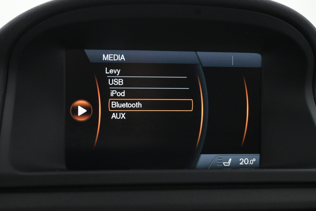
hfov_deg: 36.9
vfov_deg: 25.1
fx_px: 474
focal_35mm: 54
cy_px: 106
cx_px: 158
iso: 3600
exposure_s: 1/60
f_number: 5.3
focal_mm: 36
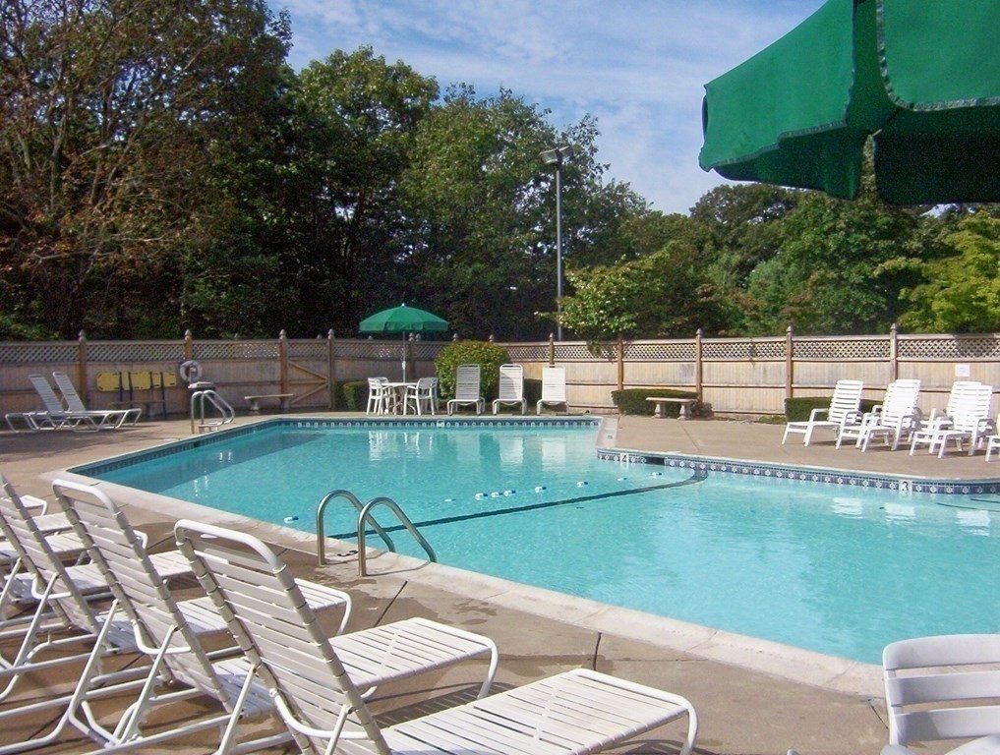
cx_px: 500
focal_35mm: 36
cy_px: 378
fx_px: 1043
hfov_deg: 51.2
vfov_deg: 39.8
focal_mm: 5.54
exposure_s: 1/956
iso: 100
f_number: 5.24
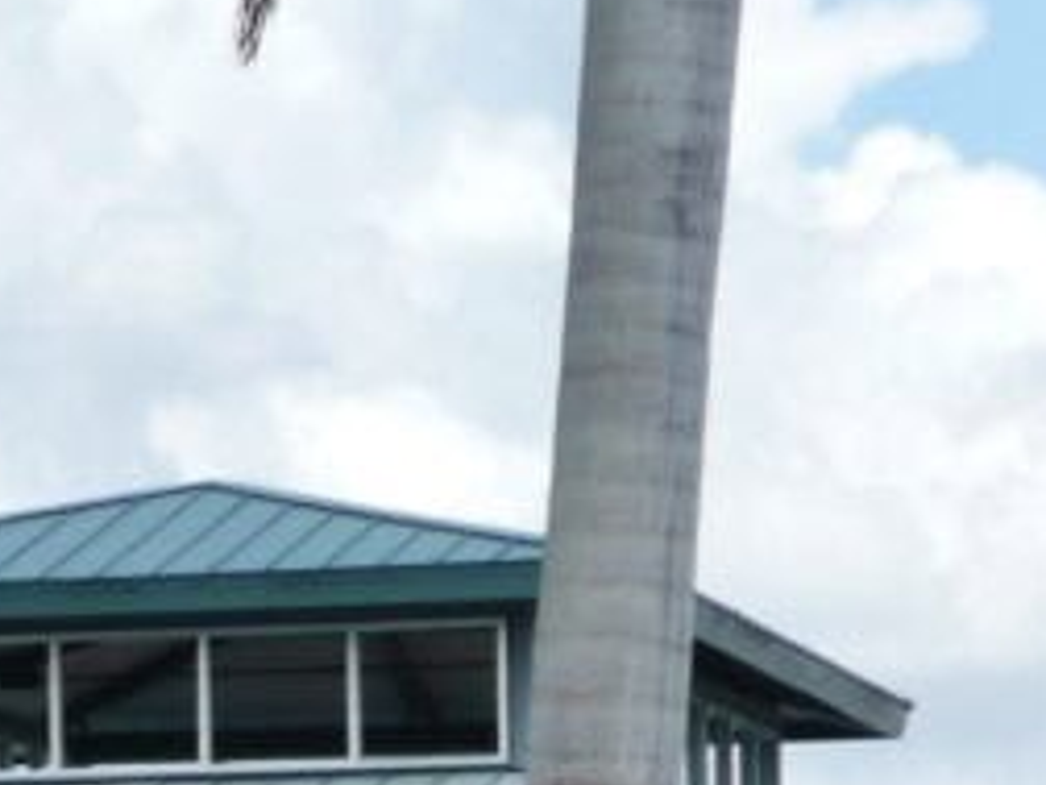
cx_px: 199
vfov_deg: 3.5
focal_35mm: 418
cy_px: 1130
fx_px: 12631
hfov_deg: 4.7
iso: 100
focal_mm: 16.9
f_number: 4.7
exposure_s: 1/400
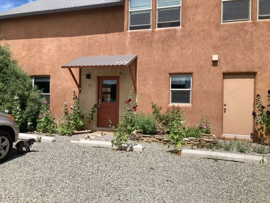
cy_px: 102
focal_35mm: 28
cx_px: 135
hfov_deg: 63.4
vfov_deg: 49.7
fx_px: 218
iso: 25
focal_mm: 3.99
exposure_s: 1/2525
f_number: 1.8
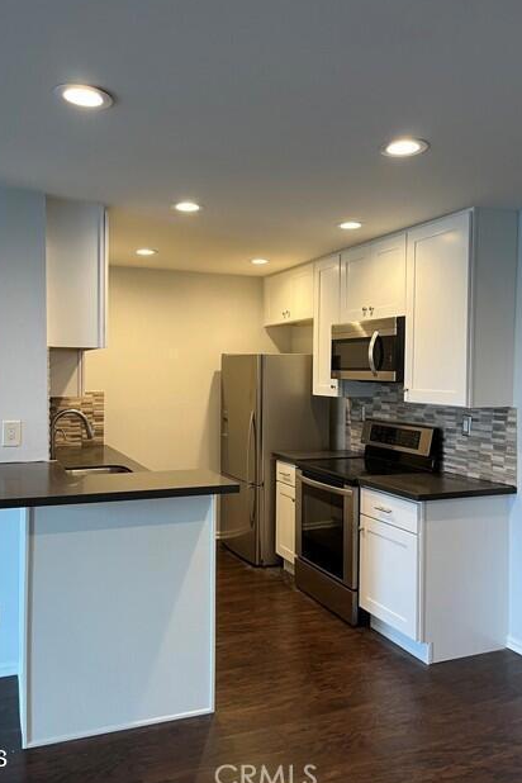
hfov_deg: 46.3
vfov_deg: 65.5
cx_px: 229
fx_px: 609
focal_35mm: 28
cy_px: 389
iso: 100
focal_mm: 5.1
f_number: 1.6
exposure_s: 1/60
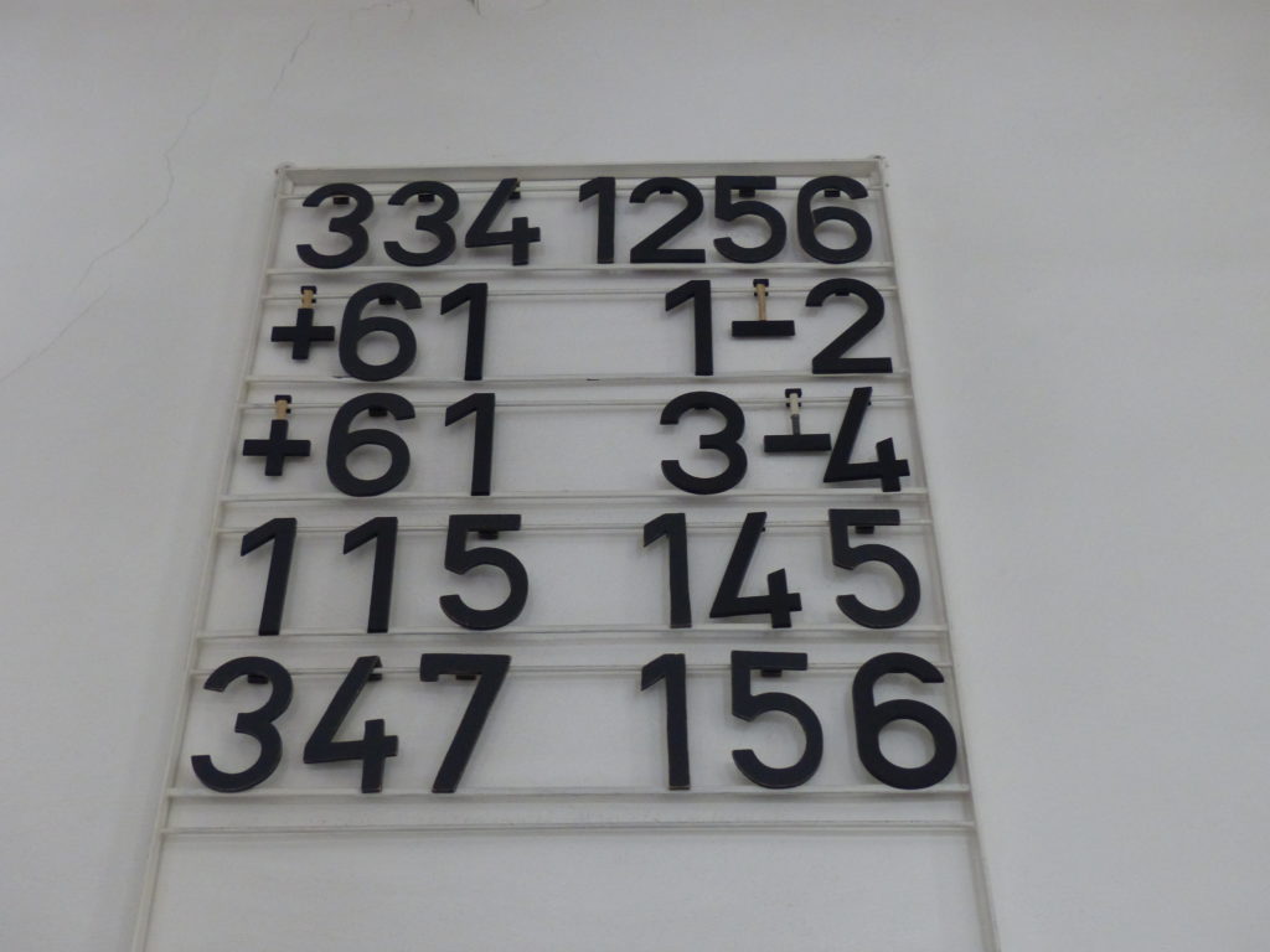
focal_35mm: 50
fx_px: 1834
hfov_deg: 38.2
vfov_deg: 29.1
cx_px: 635
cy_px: 476
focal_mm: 9.1
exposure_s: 1/25
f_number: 2.8
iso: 400
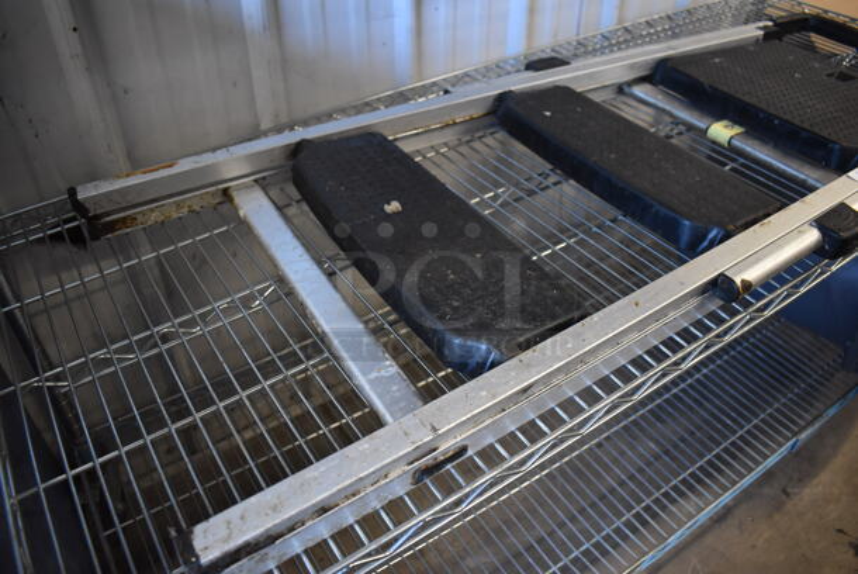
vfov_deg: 48.0
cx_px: 429
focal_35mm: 27
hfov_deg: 67.3
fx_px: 644
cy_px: 287
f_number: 3.5
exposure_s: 1/125
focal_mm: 18
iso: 1800
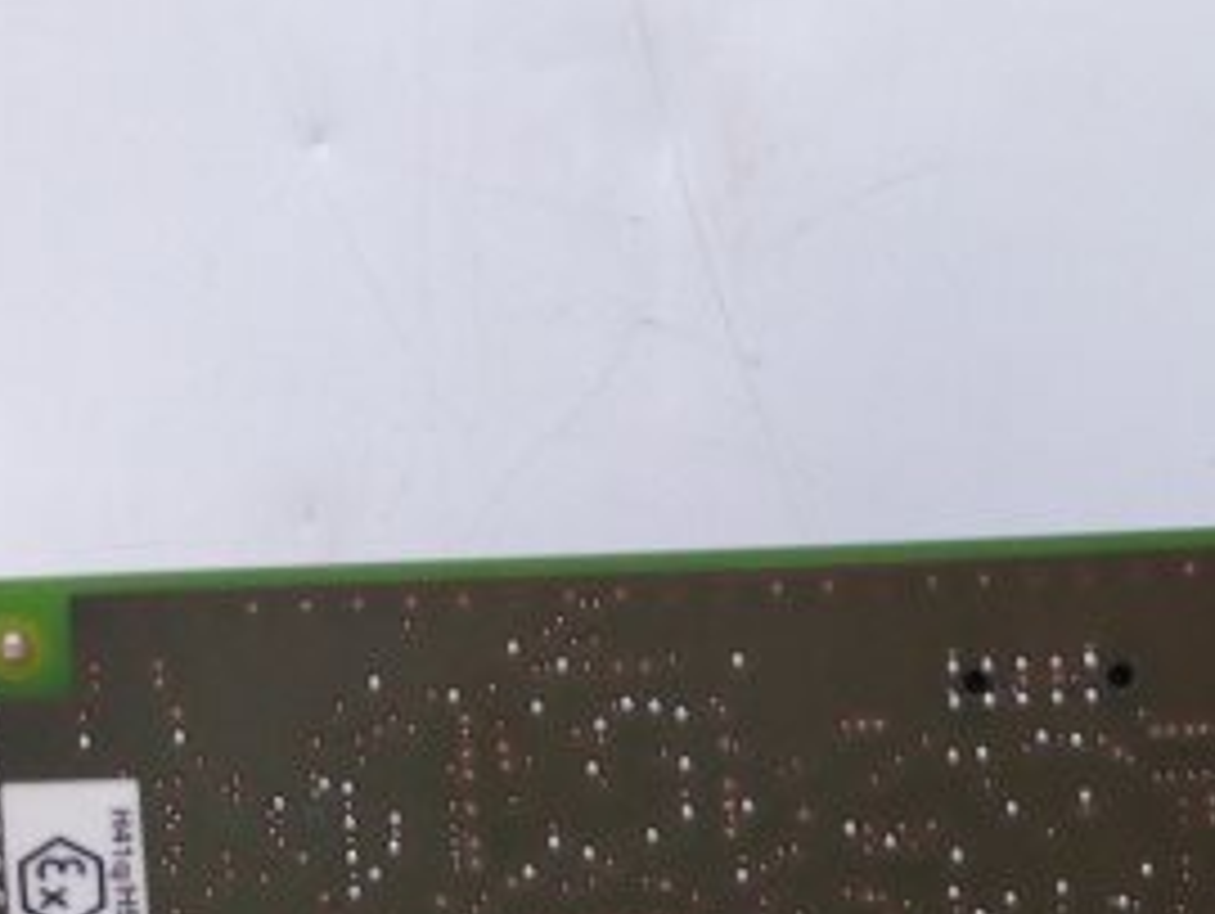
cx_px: 1040
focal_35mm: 70
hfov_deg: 27.0
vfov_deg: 19.6
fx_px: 2459
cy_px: 1146
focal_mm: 3.79
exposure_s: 1/33
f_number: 2
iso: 253
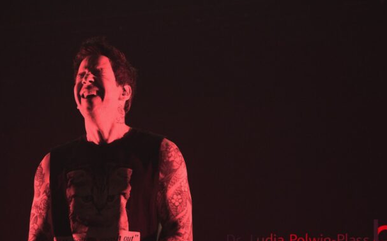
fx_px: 1124
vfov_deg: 12.3
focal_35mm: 107
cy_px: 128
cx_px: 173
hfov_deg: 19.5
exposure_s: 1/160
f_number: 4.5
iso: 640
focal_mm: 55
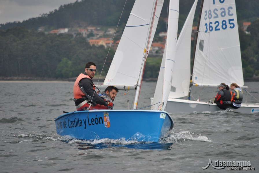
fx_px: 2161
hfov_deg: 6.9
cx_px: 130
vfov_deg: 4.6
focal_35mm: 300
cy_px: 86
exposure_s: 1/500
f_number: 5.6
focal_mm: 200
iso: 140
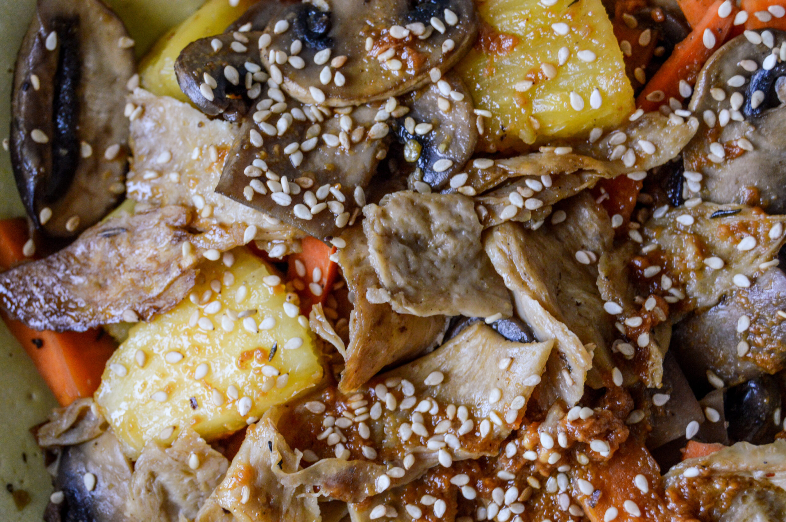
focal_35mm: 82
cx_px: 393
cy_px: 261
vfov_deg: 16.5
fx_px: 1800
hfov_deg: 24.6
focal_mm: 55
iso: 720
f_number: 5.6
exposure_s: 1/60
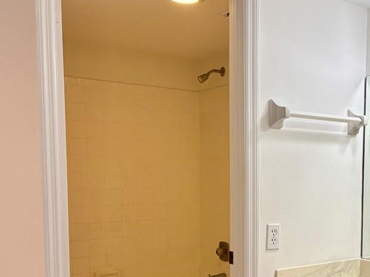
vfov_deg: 29.6
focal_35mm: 48
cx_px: 303
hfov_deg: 38.0
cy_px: 221
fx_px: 513
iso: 100
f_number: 1.6
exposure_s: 1/120
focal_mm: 5.96
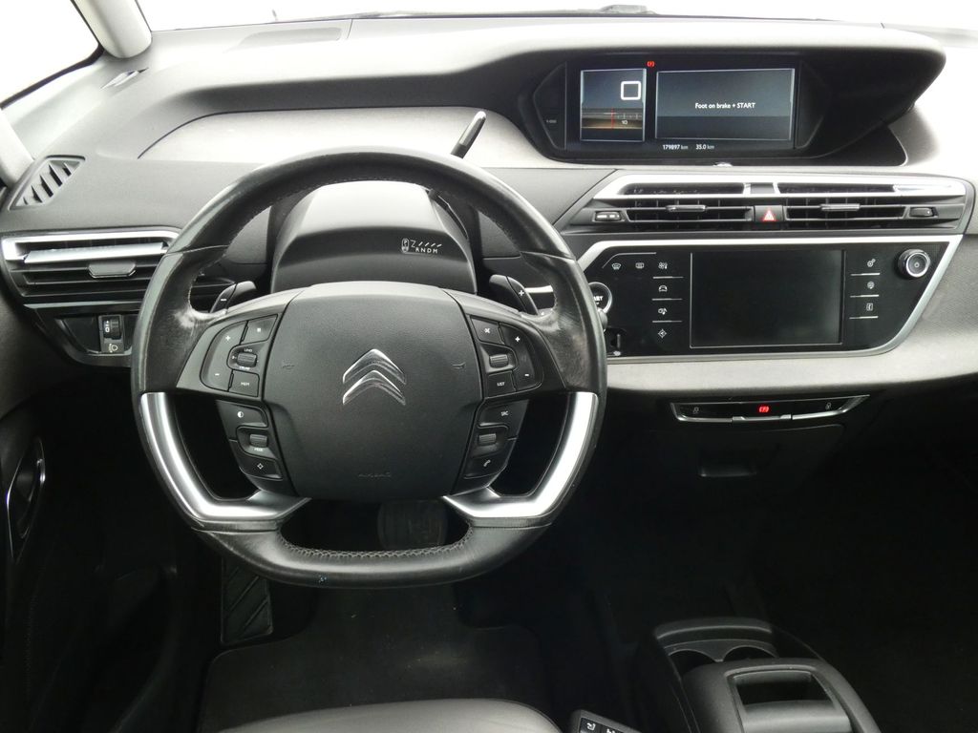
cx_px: 489
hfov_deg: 55.4
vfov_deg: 42.9
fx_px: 932
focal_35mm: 33
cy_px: 366
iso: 500
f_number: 5.6
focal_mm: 6
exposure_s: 1/80
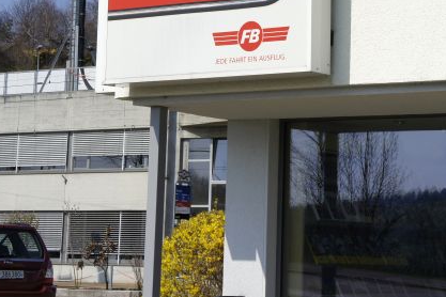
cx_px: 279
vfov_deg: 11.8
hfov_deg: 17.8
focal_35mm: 115
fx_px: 1425
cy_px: 16
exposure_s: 1/320
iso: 200
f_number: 13
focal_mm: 40
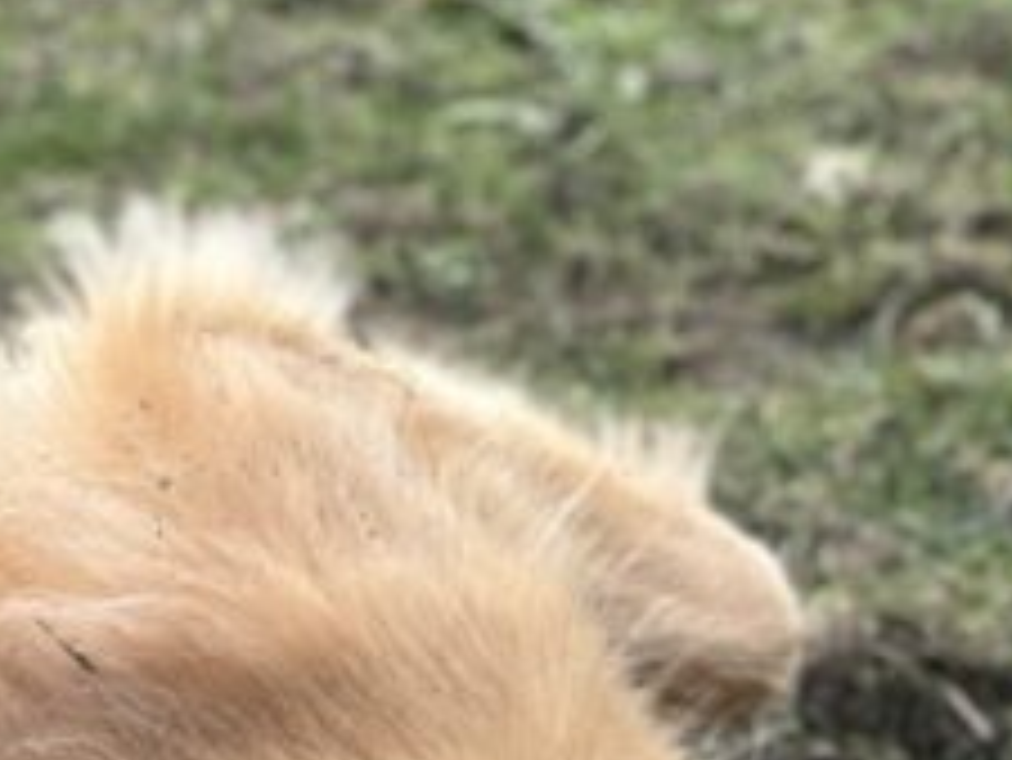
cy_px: 800
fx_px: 6377
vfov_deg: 6.8
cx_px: -148
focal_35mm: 218
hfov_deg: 9.0
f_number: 1.78
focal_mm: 6.86
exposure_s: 1/1171
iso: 80
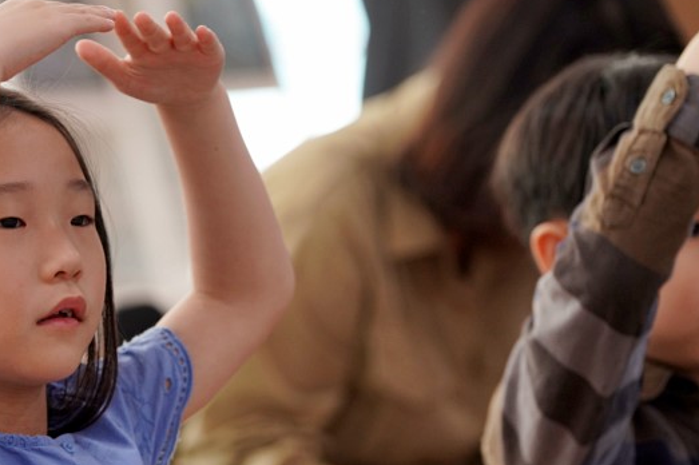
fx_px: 5045
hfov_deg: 7.9
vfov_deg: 5.3
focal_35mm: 260
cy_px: 295
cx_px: 104
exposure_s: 1/160
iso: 1250
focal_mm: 151
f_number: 4
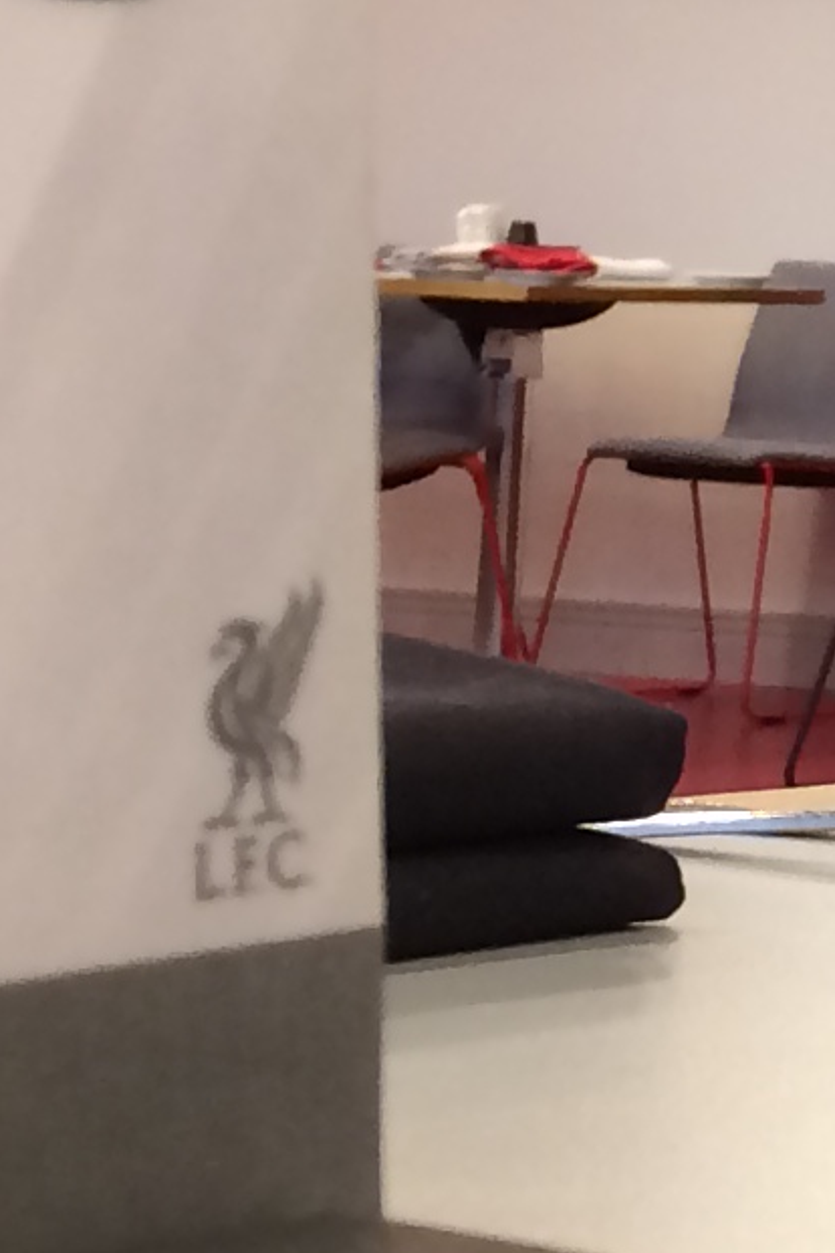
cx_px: 2206
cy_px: 81
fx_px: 5705
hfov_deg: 7.6
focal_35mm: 164
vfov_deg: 12.4
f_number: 2.2
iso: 100
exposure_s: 1/33
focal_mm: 4.12
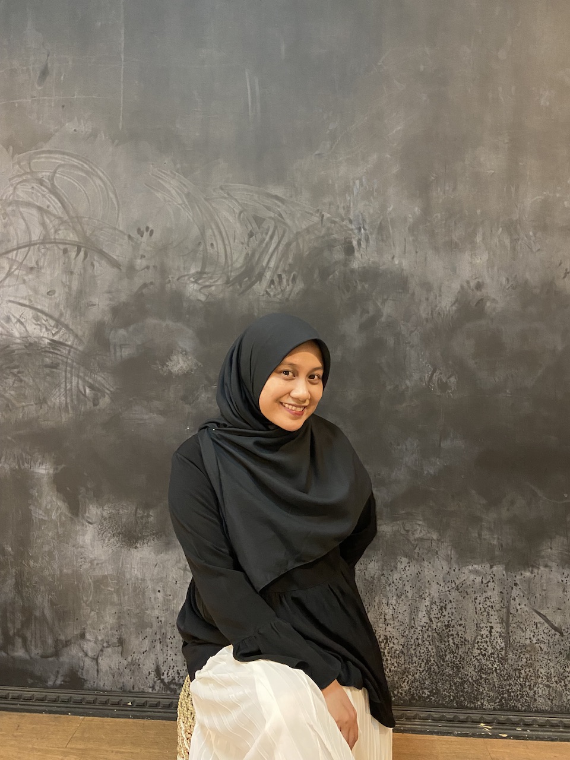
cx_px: 285
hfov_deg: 53.1
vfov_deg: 67.3
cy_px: 380
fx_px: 571
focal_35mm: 26
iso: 640
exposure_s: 1/25
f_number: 1.8
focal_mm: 4.25
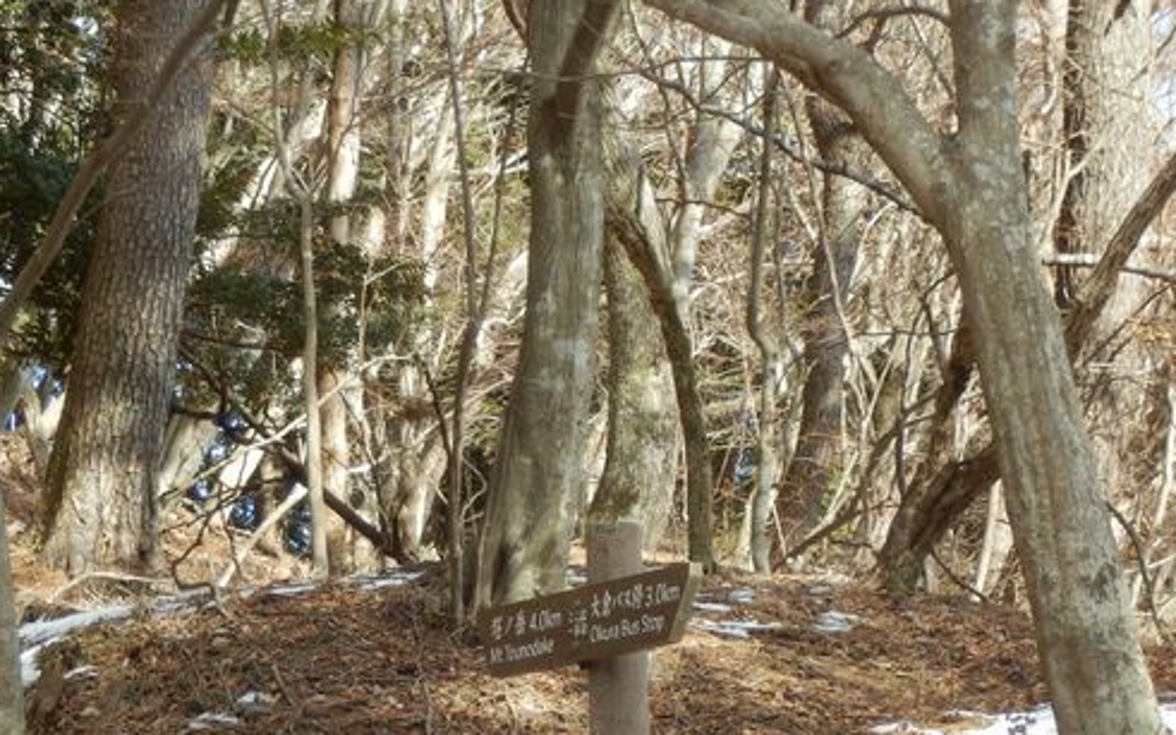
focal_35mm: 214
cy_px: 651
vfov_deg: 6.1
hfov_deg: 9.8
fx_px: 6859
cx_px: 445
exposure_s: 1/125
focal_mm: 21.9
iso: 125
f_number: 5.7
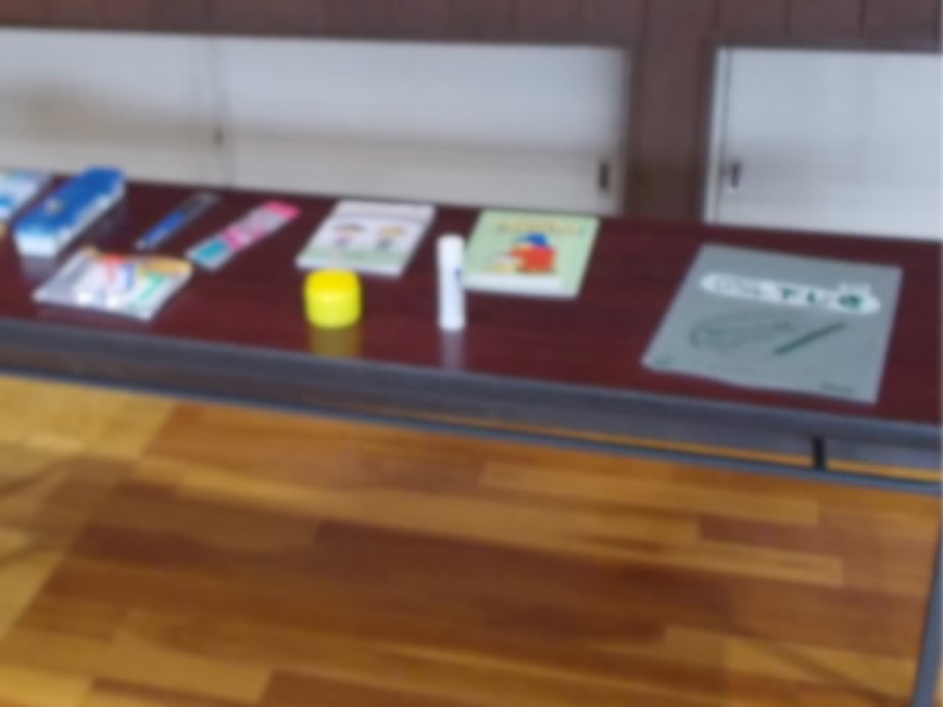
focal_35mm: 29
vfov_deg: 48.2
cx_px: 472
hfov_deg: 61.7
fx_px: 790
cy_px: 354
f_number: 3.3
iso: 320
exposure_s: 1/25
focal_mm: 4.1
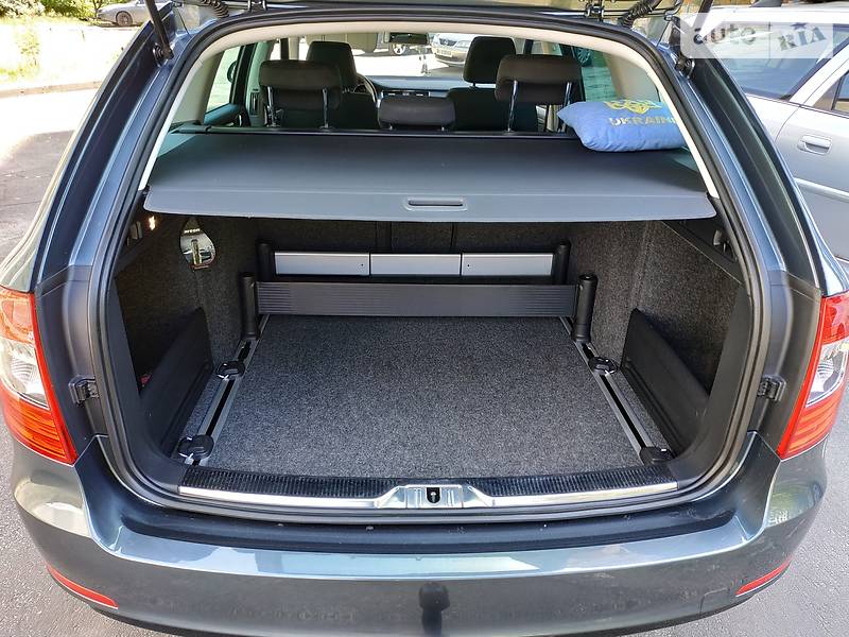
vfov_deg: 56.8
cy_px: 318
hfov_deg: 71.6
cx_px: 424
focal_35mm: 24
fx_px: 589
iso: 250
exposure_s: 1/120
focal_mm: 3.9
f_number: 1.9
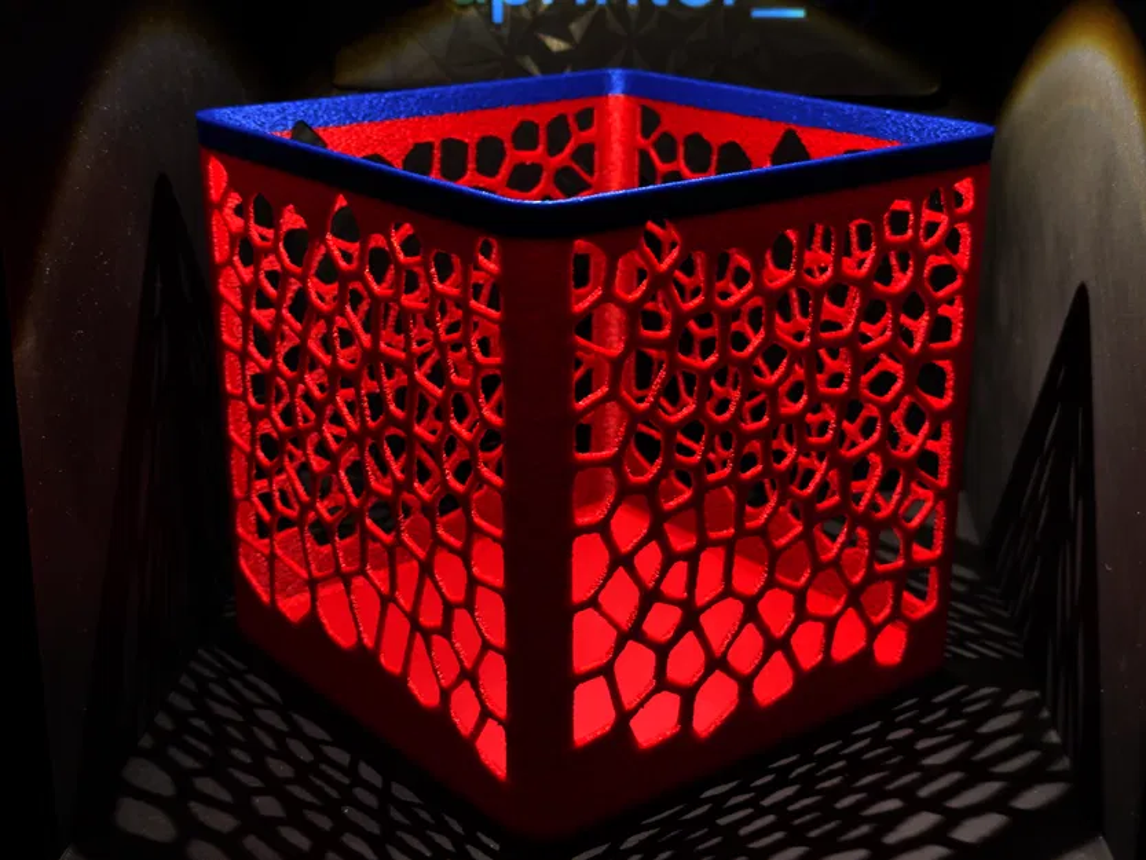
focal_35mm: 48
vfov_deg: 30.3
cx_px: 573
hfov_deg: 39.7
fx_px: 1589
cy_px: 430
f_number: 1.78
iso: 500
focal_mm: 6.86
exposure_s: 1/25
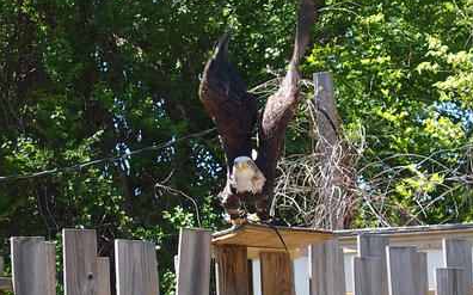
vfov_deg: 10.9
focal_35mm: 120
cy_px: 127
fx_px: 1546
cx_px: 238
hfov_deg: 17.4
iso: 100
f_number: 3.5
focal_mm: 24
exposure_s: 1/320
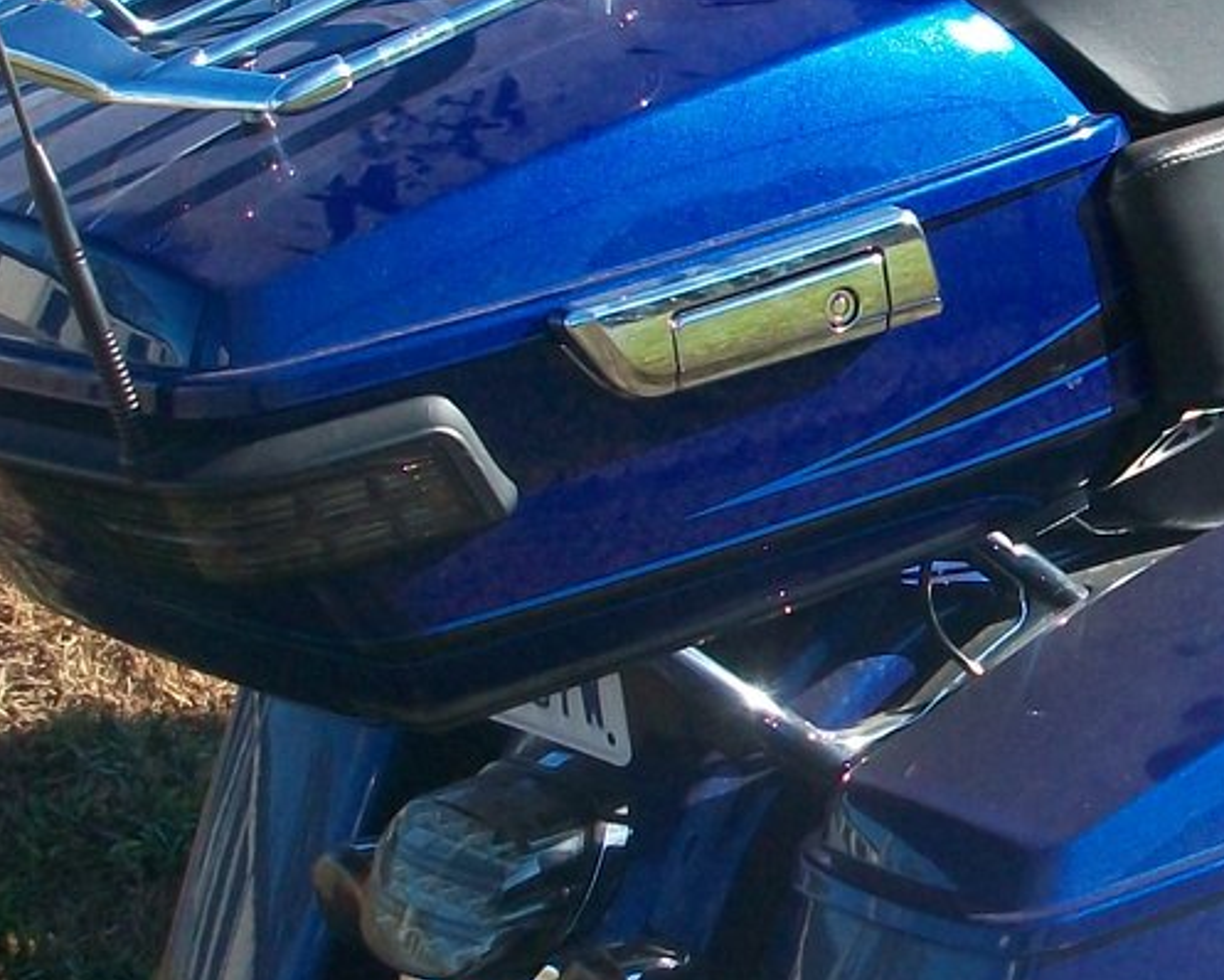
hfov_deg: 18.6
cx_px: 1129
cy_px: 319
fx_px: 3660
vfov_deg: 15.2
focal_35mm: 101
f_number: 2.8
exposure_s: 1/640
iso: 80
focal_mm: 5.7
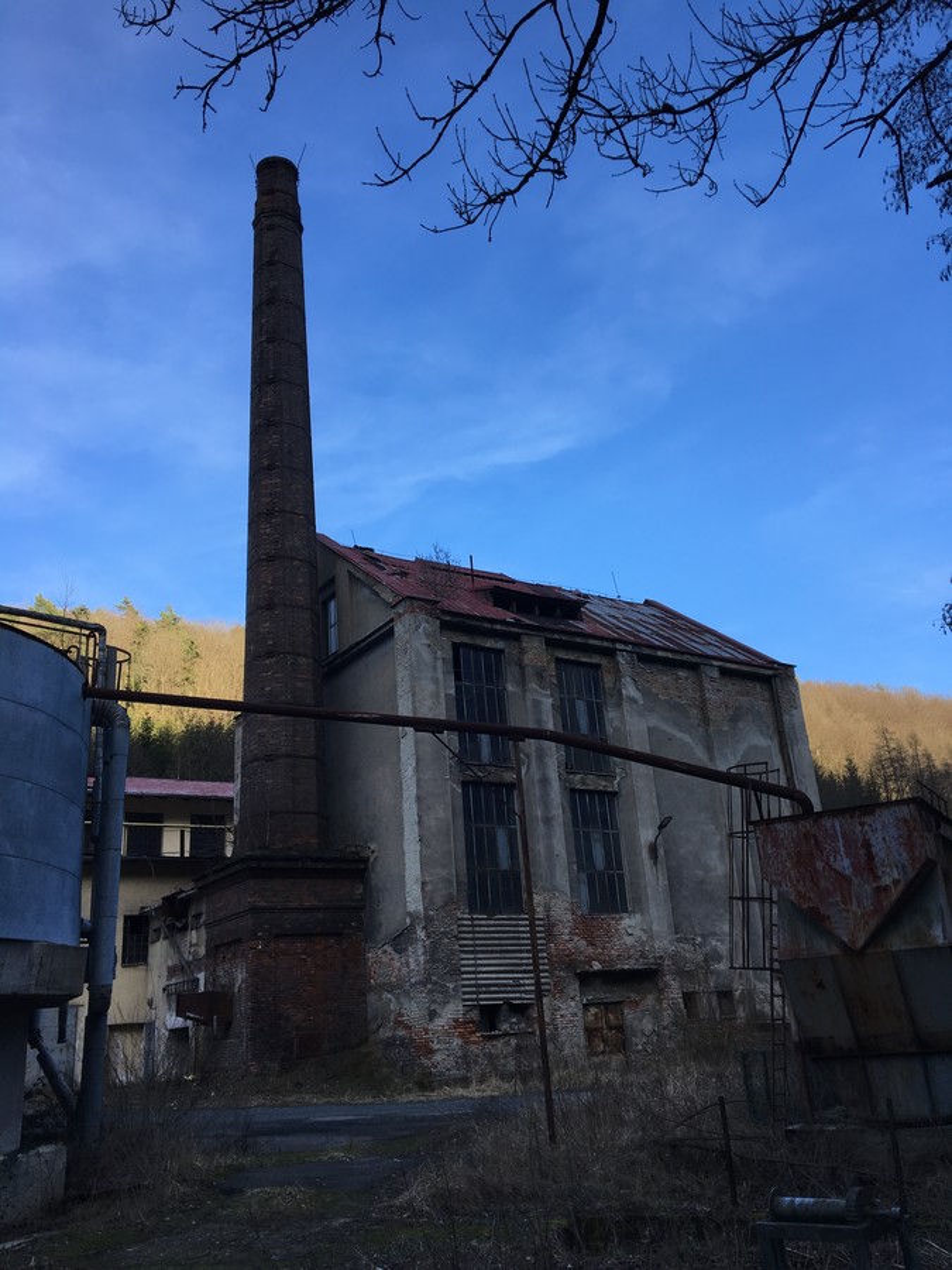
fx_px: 1063
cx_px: 476
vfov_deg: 61.7
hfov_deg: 48.2
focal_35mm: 29
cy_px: 635
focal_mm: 4.15
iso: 25
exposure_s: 1/527
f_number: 2.2
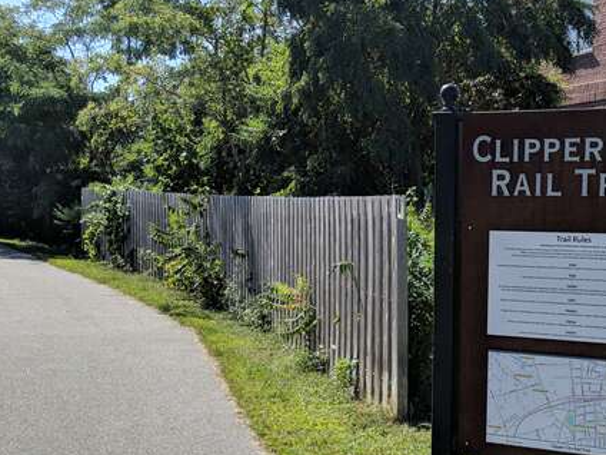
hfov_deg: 34.9
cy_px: 328
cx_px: 569
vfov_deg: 28.2
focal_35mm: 51
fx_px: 893
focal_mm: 4.44
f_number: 1.8
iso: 62
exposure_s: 1/2933
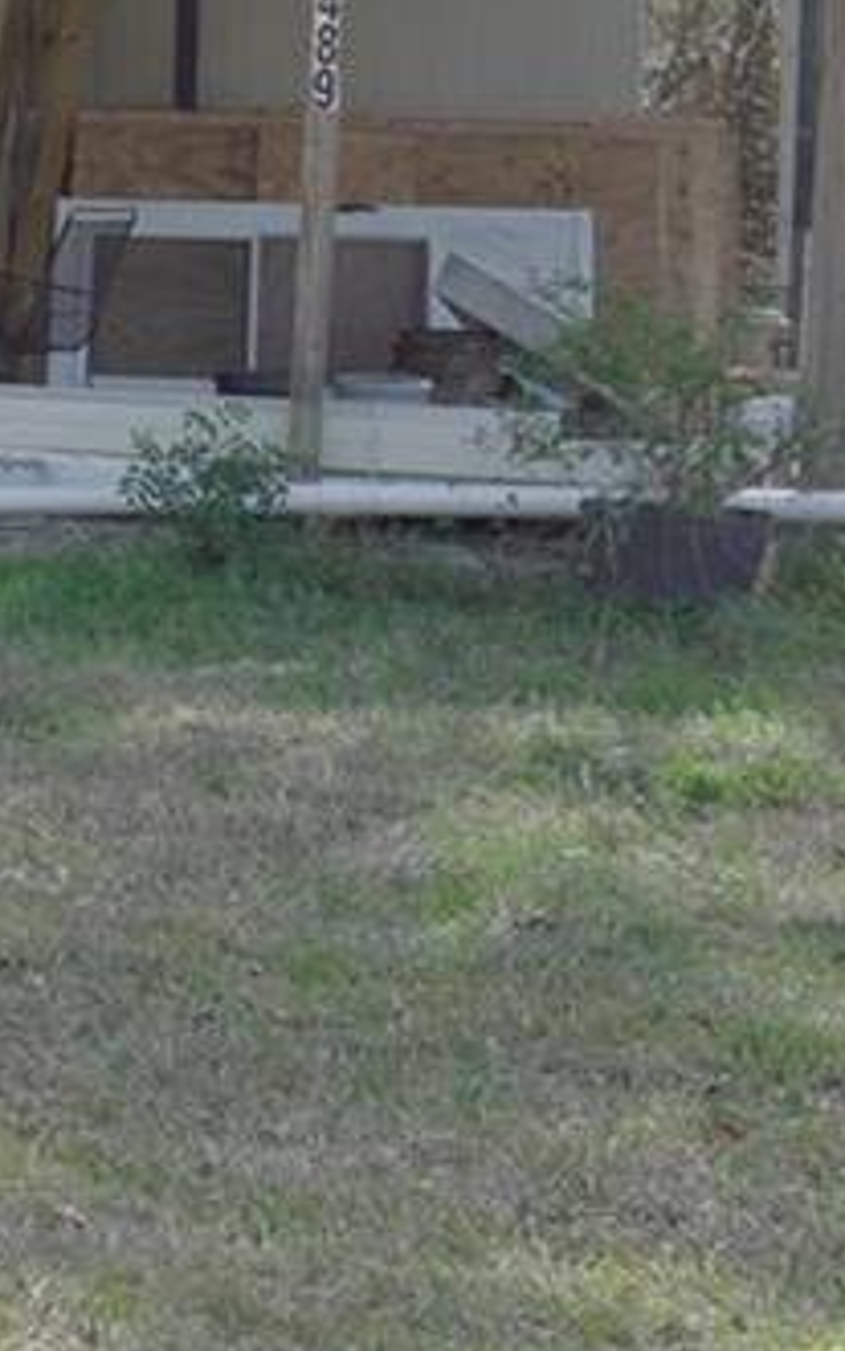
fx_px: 3830
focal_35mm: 104
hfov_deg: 11.6
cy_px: 273
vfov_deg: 19.8
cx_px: -723
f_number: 7.1
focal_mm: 22
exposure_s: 1/320
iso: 1000
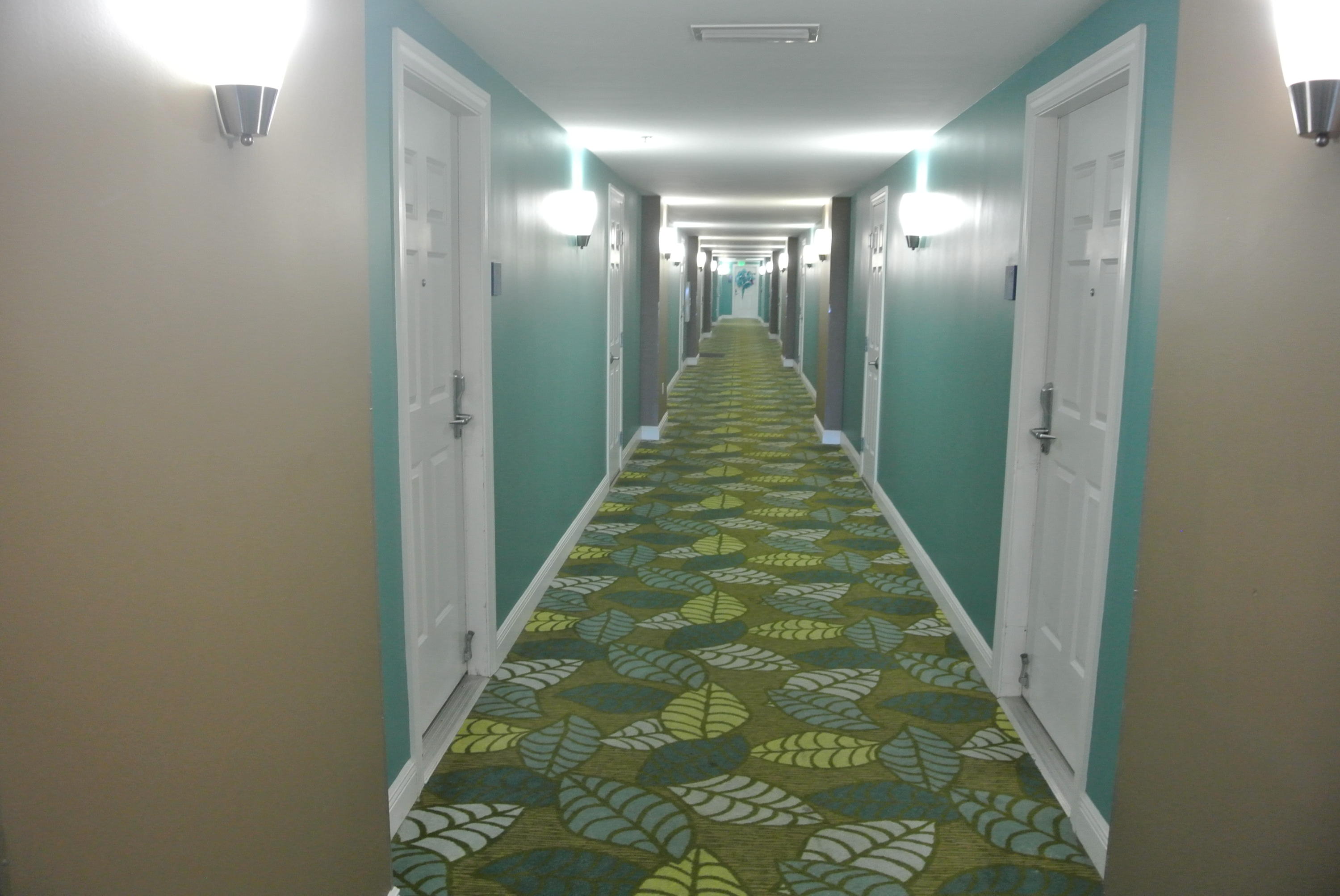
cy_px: 448
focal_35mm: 27
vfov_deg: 48.0
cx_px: 670
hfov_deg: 67.3
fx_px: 1006
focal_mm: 10
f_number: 3.5
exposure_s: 1/25
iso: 800
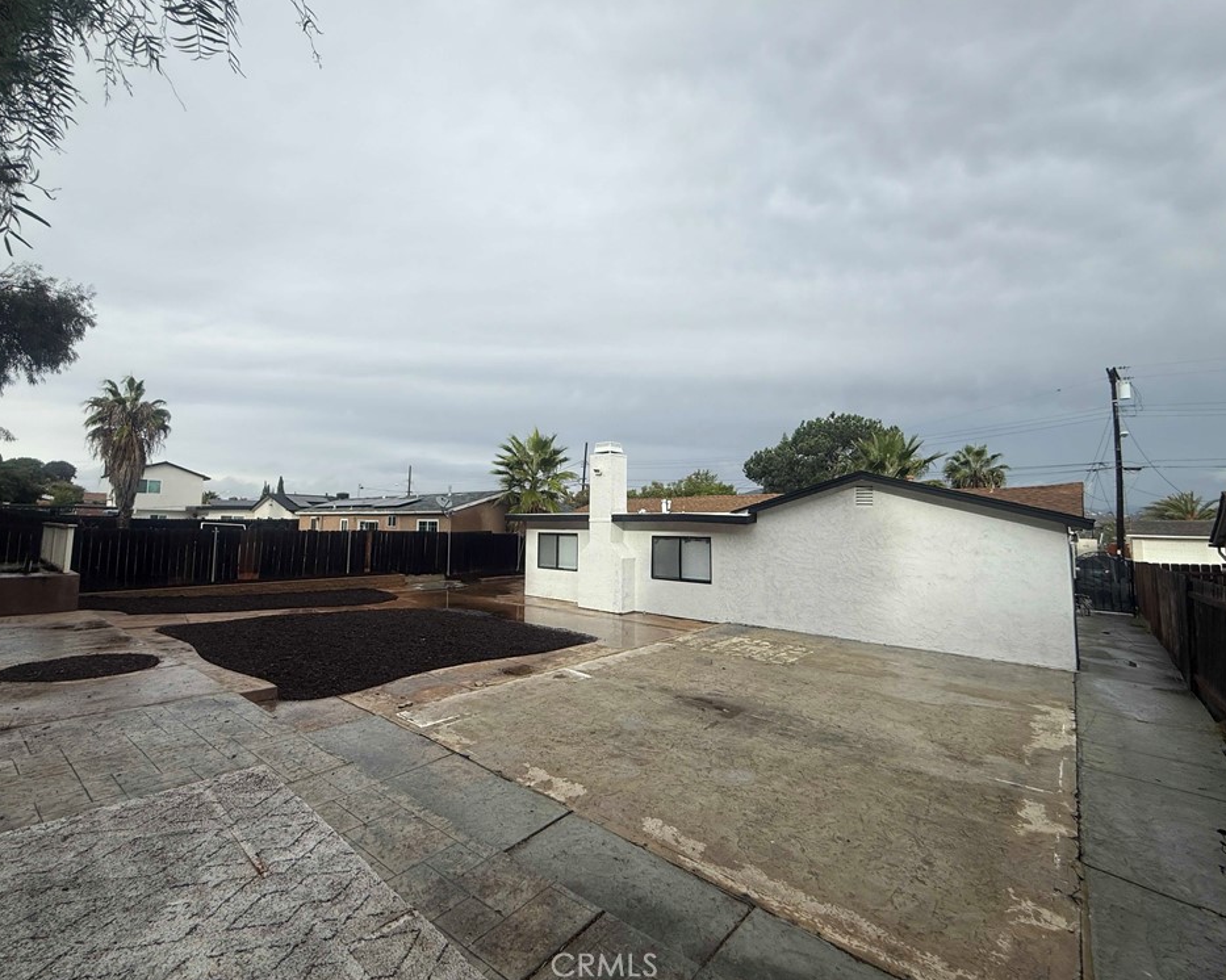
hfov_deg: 96.6
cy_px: 479
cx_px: 568
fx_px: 544
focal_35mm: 15
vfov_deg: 84.0
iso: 50
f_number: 2.2
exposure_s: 1/1145
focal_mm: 2.22
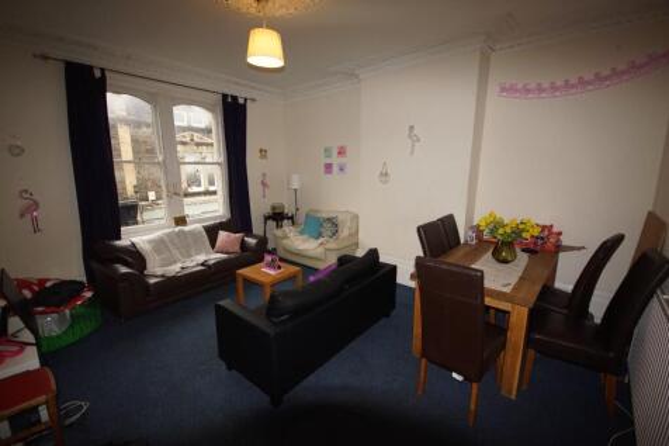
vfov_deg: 77.3
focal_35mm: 15
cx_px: 334
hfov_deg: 100.4
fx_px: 279
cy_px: 223
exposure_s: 1/125
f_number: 4
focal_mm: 10
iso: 800
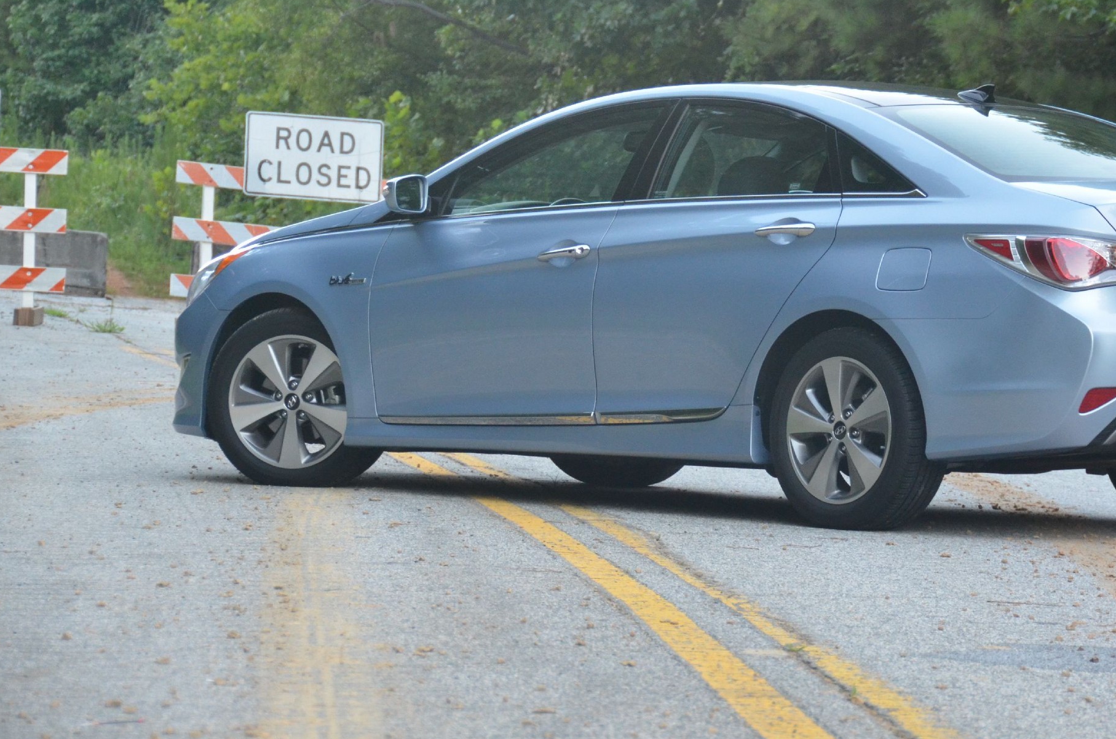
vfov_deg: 7.3
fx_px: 5754
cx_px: 762
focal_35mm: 186
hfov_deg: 11.1
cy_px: 240
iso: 1600
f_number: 5.3
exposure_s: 1/200
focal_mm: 90
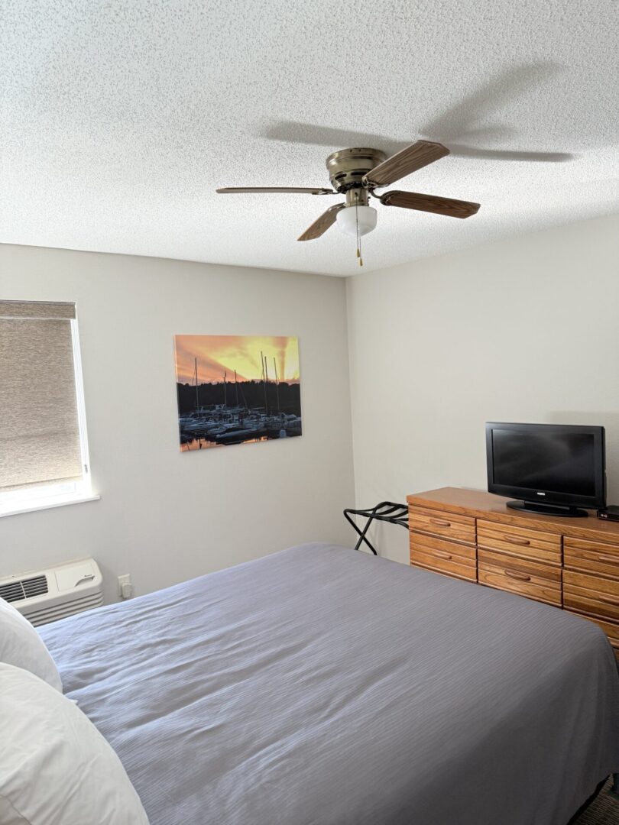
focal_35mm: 24
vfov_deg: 71.6
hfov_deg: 56.8
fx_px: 572
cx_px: 310
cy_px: 412
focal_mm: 6.76
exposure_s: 1/59
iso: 160
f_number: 1.78
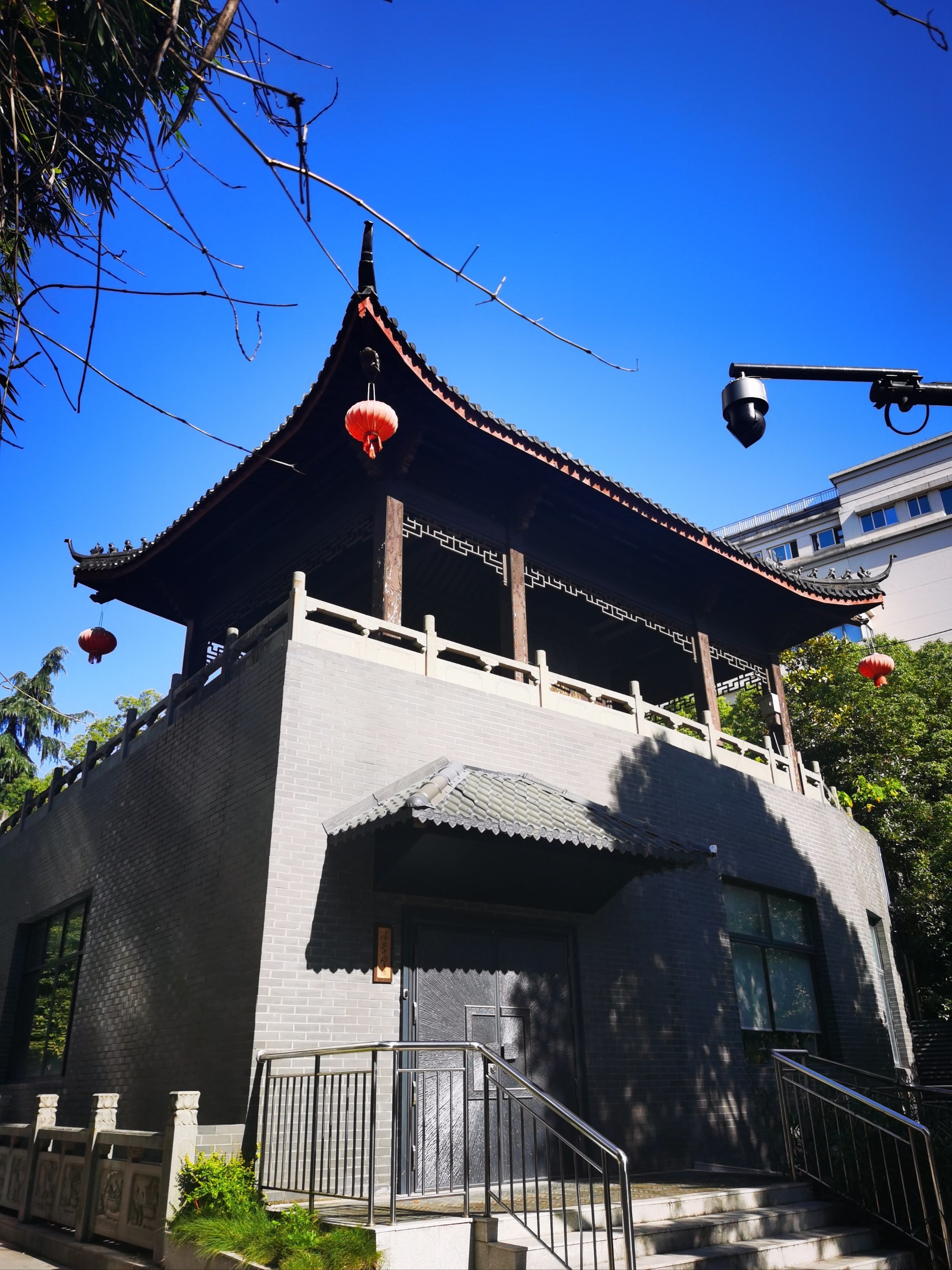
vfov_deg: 65.3
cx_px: 476
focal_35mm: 27
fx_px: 990
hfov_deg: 51.4
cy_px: 635
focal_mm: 5.56
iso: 50
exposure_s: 1/2500
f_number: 1.6
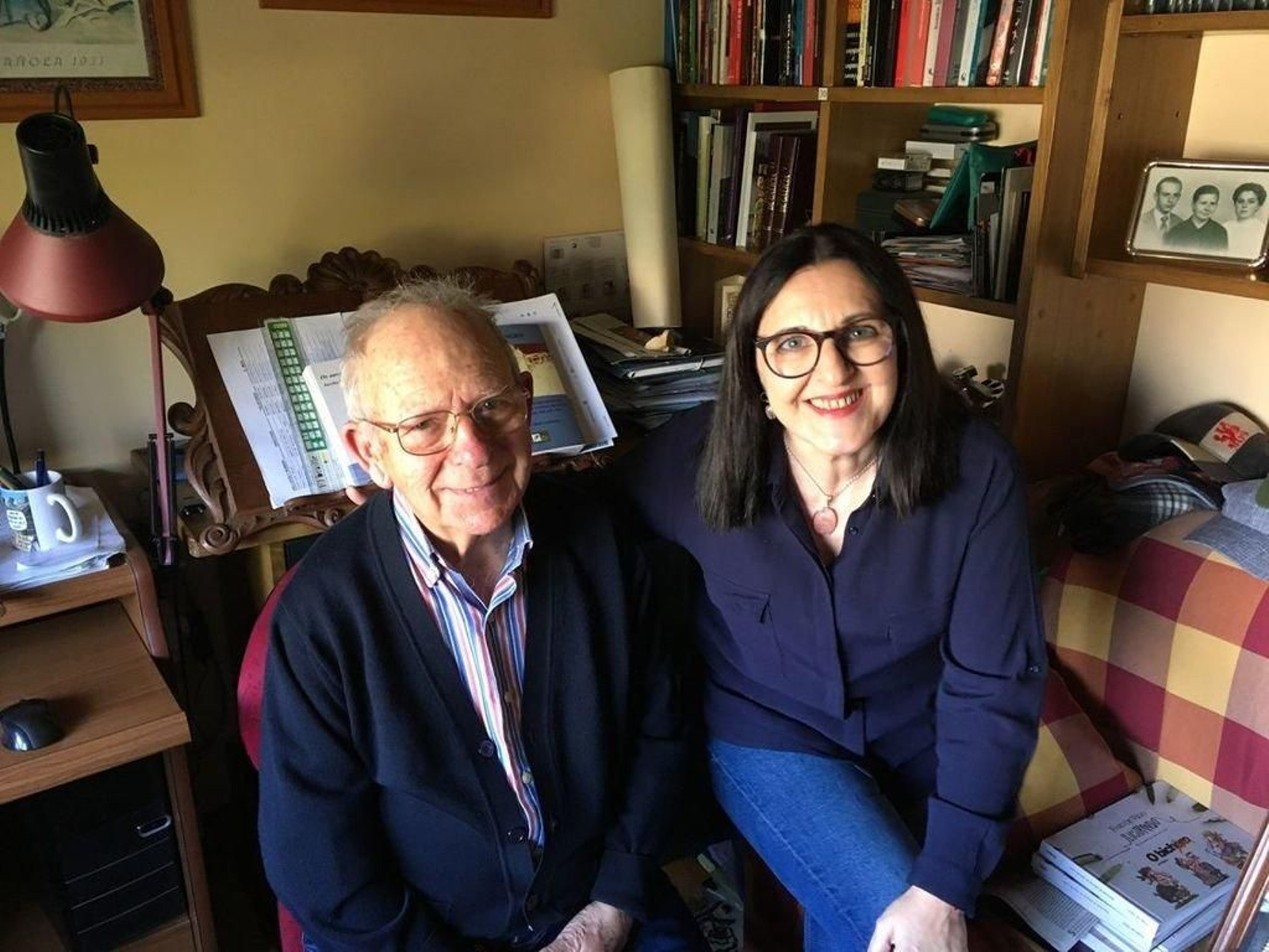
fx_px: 1063
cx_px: 634
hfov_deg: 61.7
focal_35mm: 29
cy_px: 476
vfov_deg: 48.2
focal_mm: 4.15
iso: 160
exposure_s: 1/33
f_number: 2.2
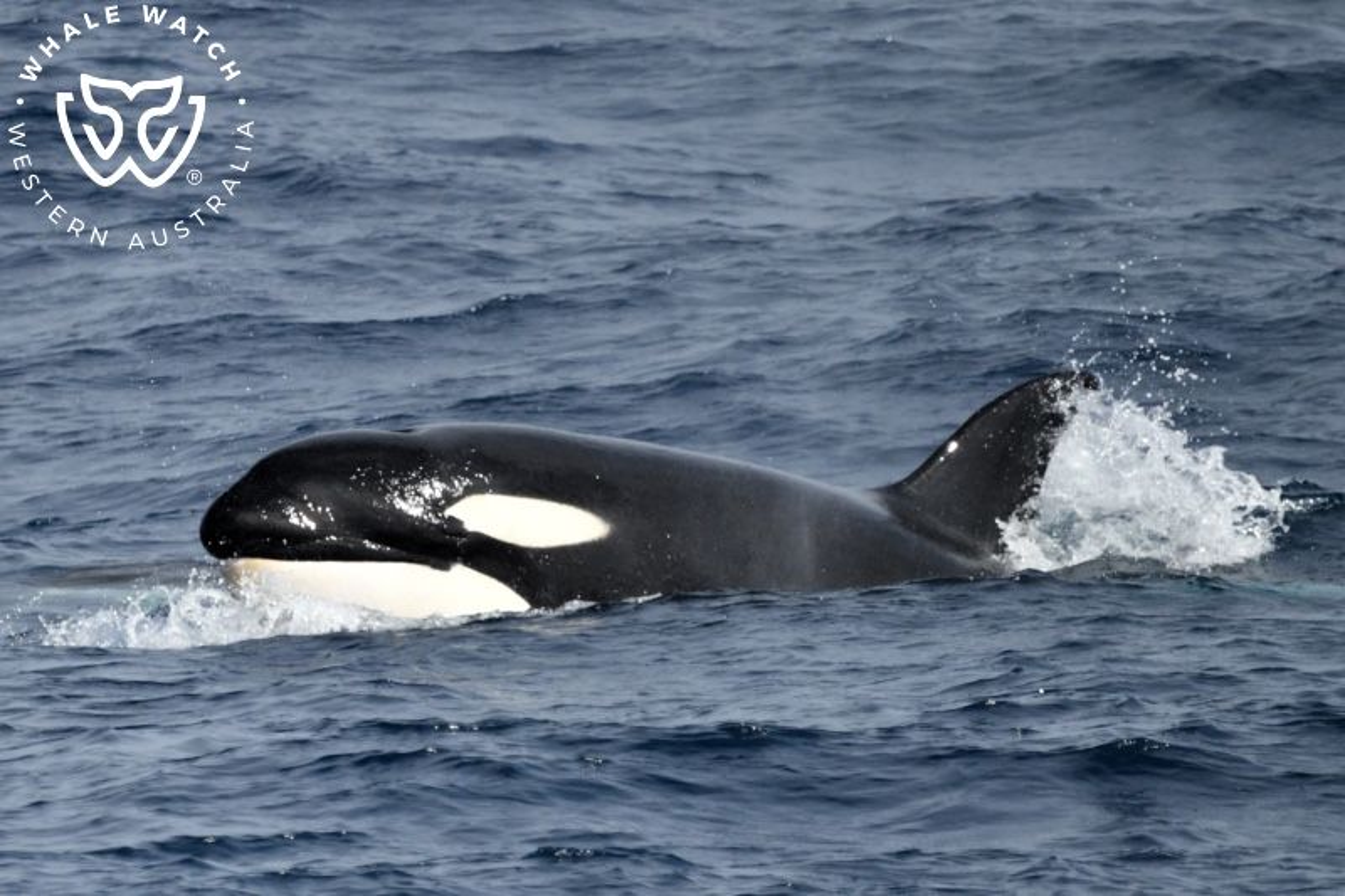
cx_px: 672
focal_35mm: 600
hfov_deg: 3.4
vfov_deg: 2.3
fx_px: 22411
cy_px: 448
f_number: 6.3
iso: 1250
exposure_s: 1/8000
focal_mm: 600
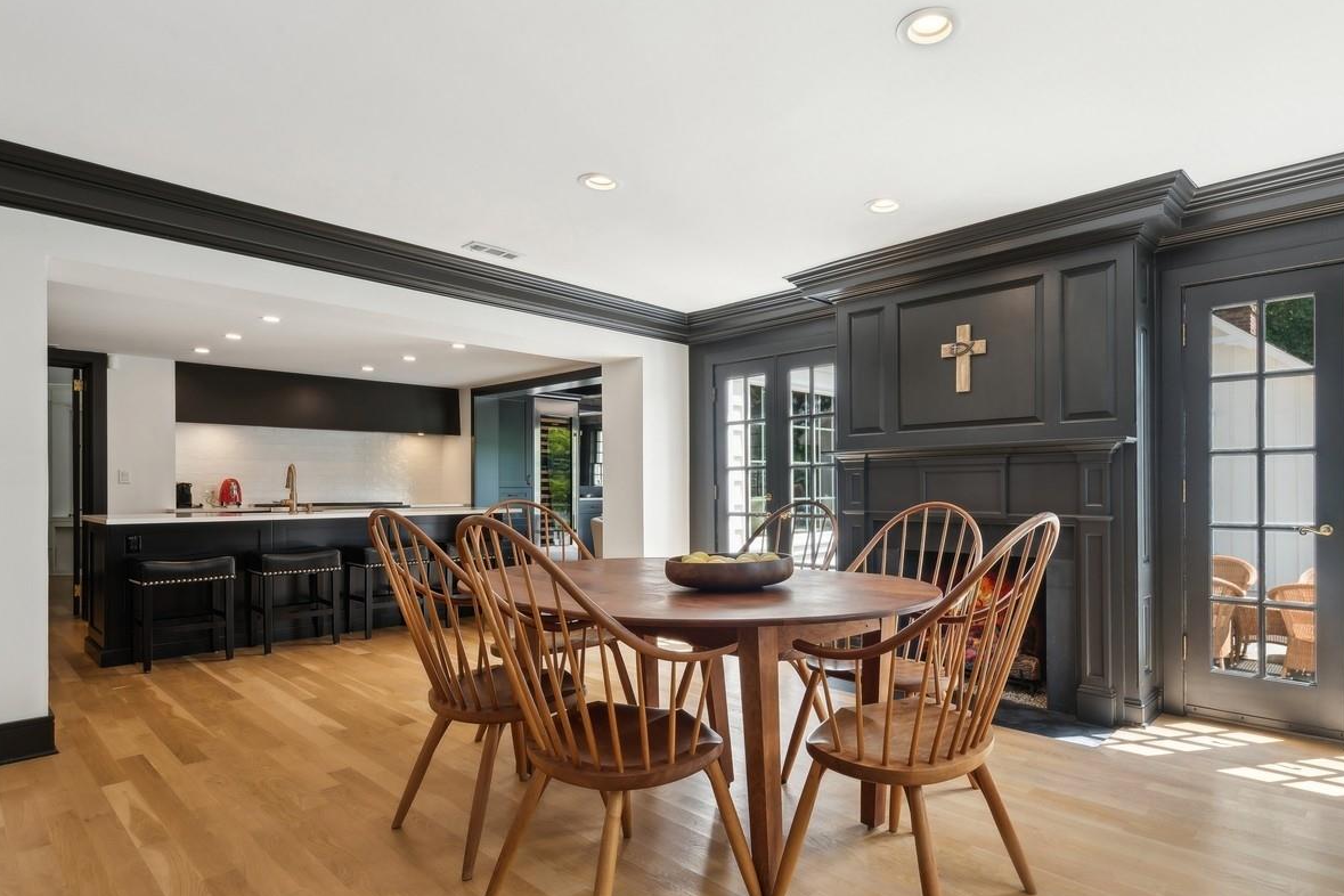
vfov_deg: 64.3
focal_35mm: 19
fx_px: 709
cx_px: 755
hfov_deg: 86.5
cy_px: 506
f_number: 11
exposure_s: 1/6
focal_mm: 14
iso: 100
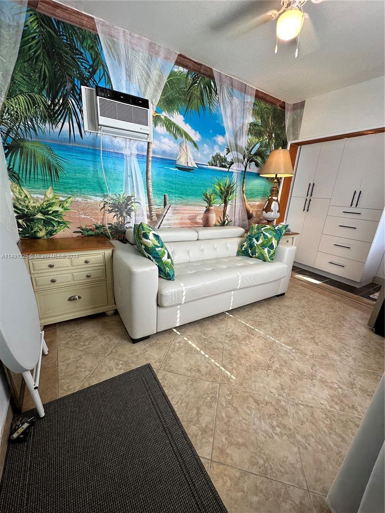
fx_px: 208
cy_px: 256
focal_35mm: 14
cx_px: 192
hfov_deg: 85.7
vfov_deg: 102.1
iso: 64
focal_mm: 2.22
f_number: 2.2
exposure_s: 1/120
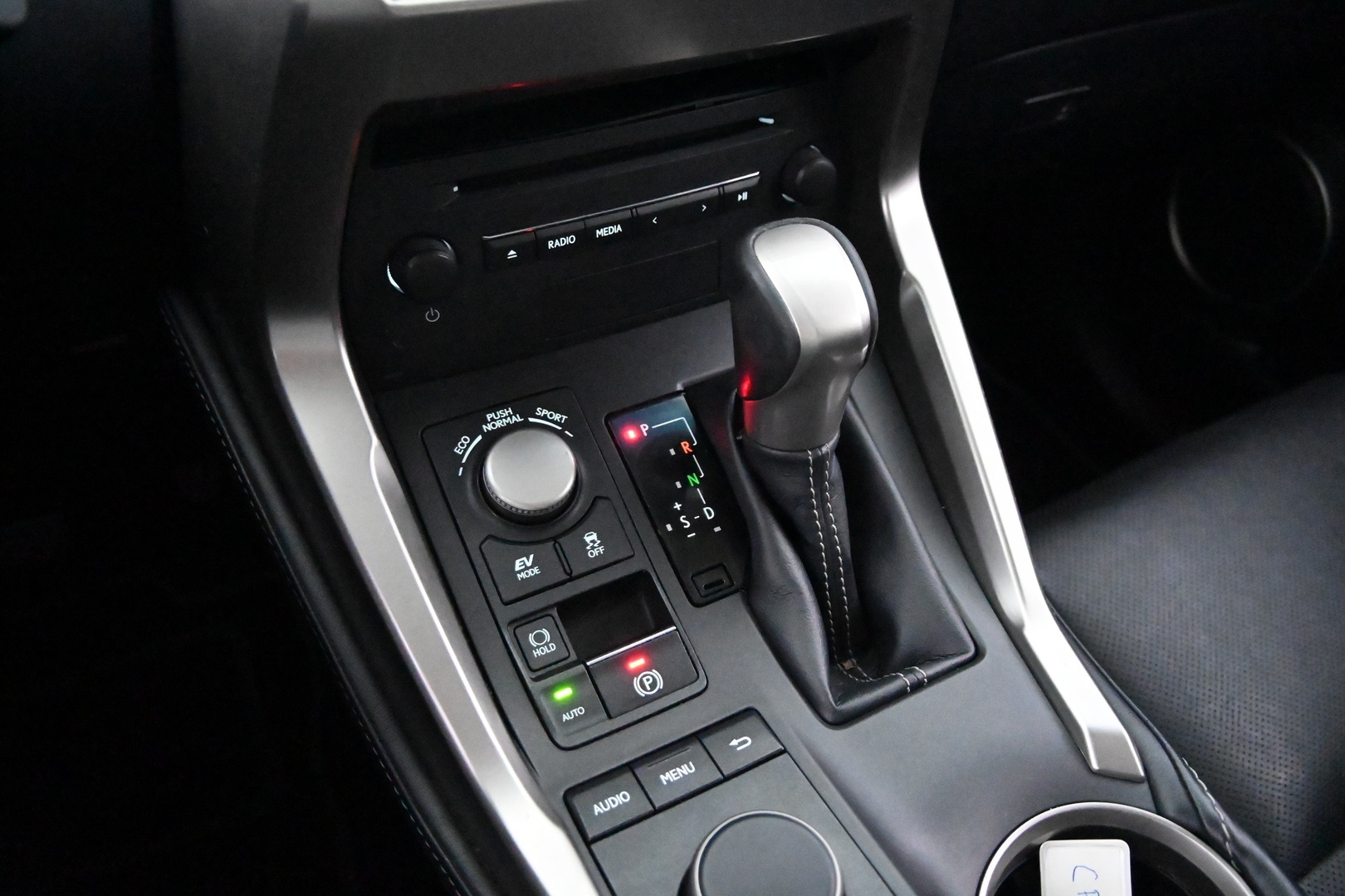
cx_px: 672
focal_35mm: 75
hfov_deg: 27.0
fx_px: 2802
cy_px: 448
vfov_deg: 18.2
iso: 18000
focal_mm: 50
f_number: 6.3
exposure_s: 1/80
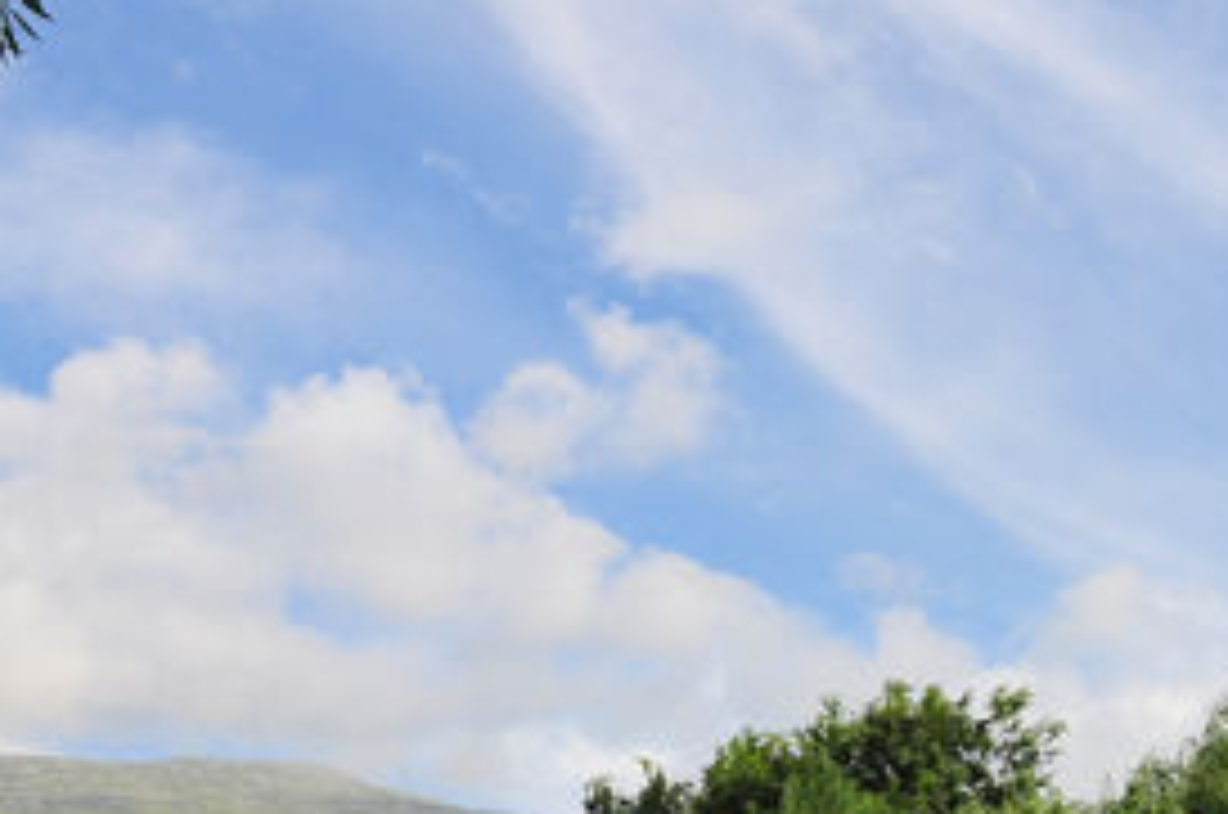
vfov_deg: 19.4
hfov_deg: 27.9
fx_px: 2247
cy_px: 956
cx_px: 1354
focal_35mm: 66
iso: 200
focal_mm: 24
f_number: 11
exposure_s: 1/200
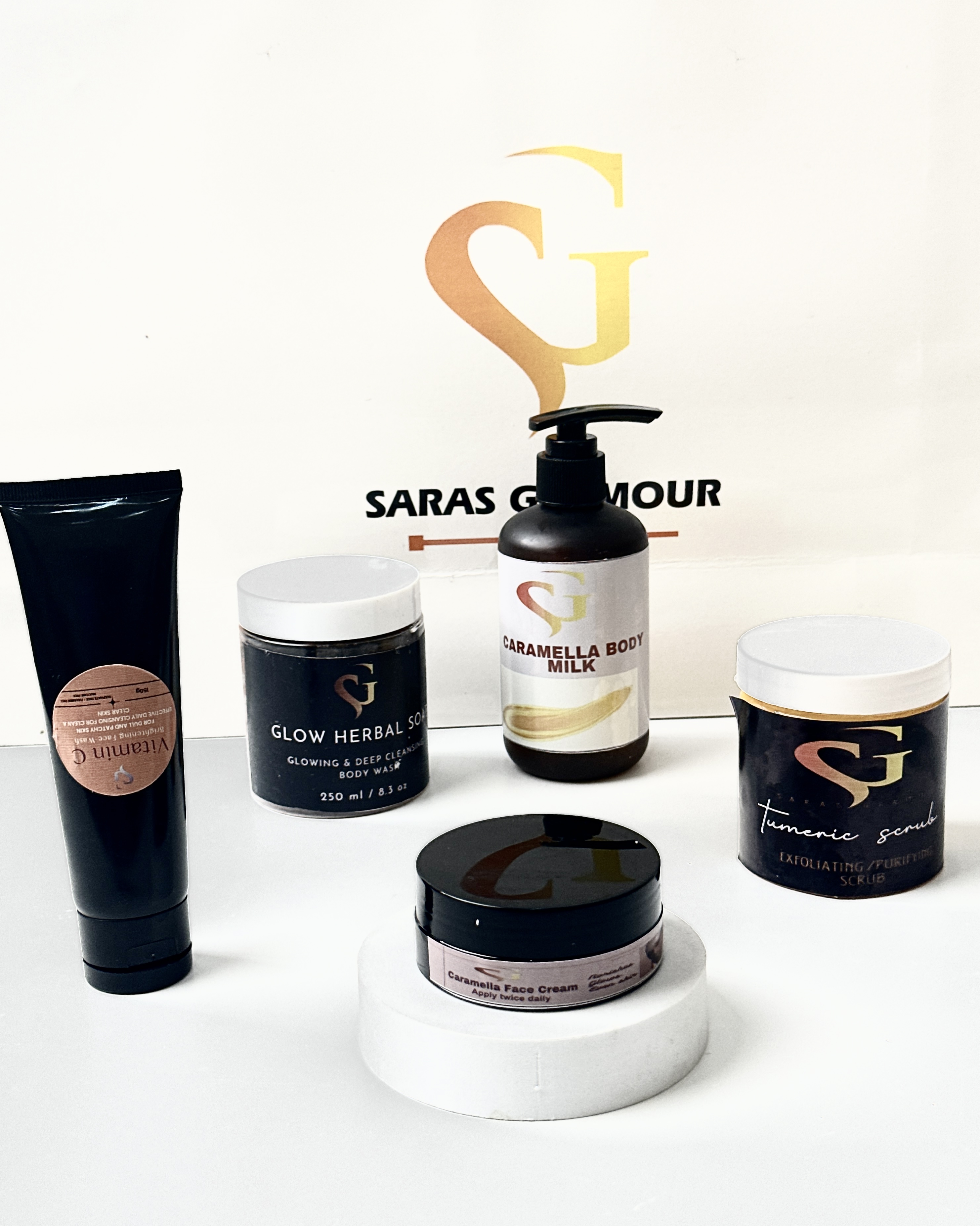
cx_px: 484
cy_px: 629
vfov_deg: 36.7
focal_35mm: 51
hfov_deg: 29.7
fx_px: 1849
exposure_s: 1/156
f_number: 1.78
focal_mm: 6.86
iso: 64
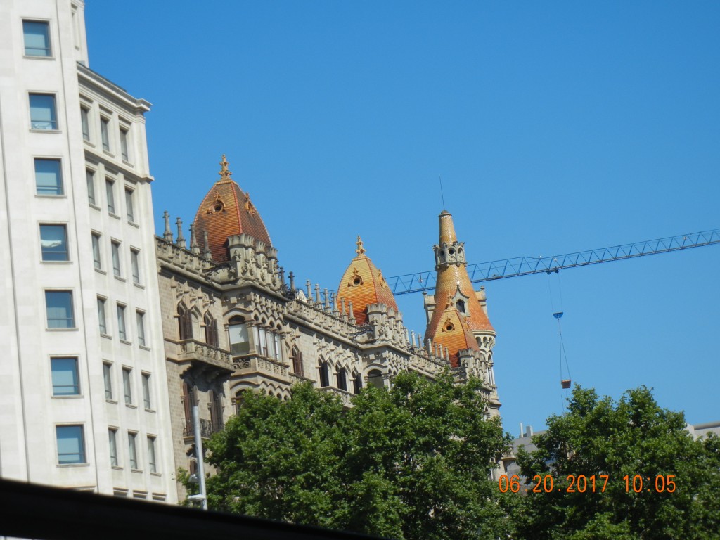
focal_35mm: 102
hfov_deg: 19.3
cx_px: 360
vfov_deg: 14.5
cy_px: 270
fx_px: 2122
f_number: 9
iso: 160
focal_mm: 18.3
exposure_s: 1/350
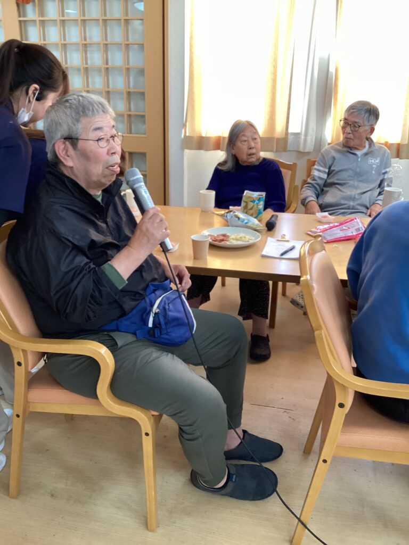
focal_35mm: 31
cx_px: 204
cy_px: 272
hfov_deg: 45.4
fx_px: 488
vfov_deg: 58.4
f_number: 2.4
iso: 125
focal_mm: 3.3
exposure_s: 1/50
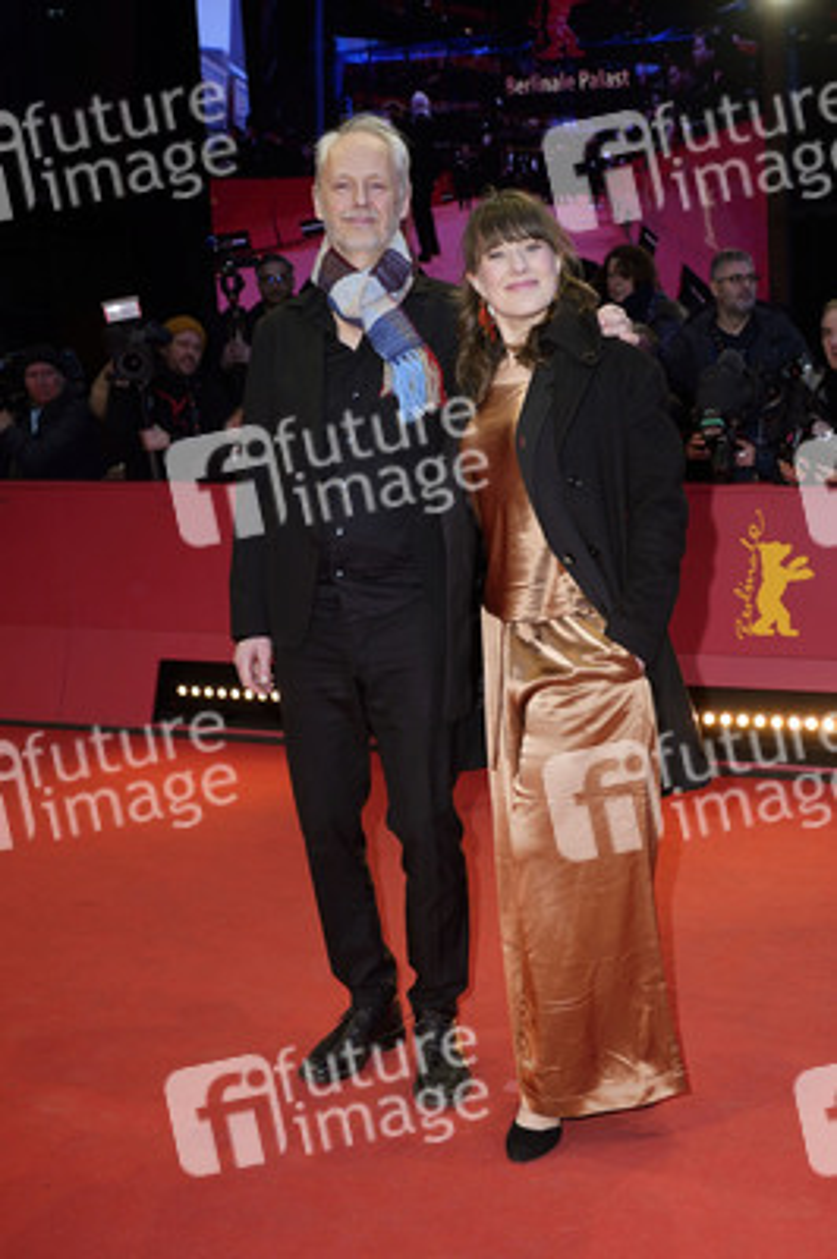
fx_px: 1362
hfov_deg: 34.2
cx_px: 418
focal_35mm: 39
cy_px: 630
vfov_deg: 49.6
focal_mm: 39
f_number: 5.6
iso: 800
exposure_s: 1/160
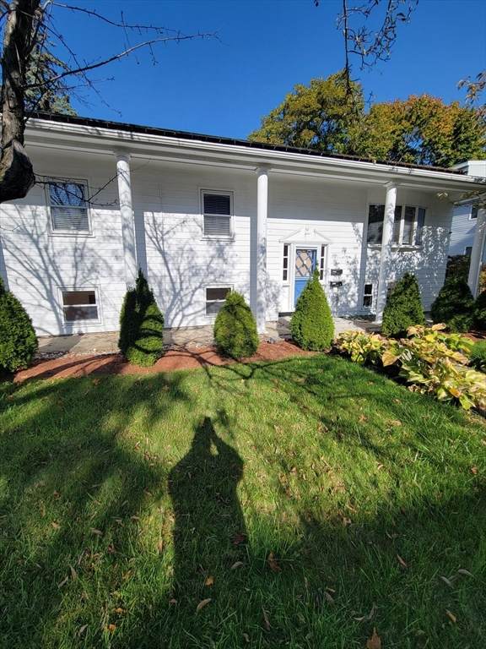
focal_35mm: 13
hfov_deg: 89.9
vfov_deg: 106.2
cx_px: 243
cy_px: 324
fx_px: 243
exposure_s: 1/1441
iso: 50
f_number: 2.2
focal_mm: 2.2
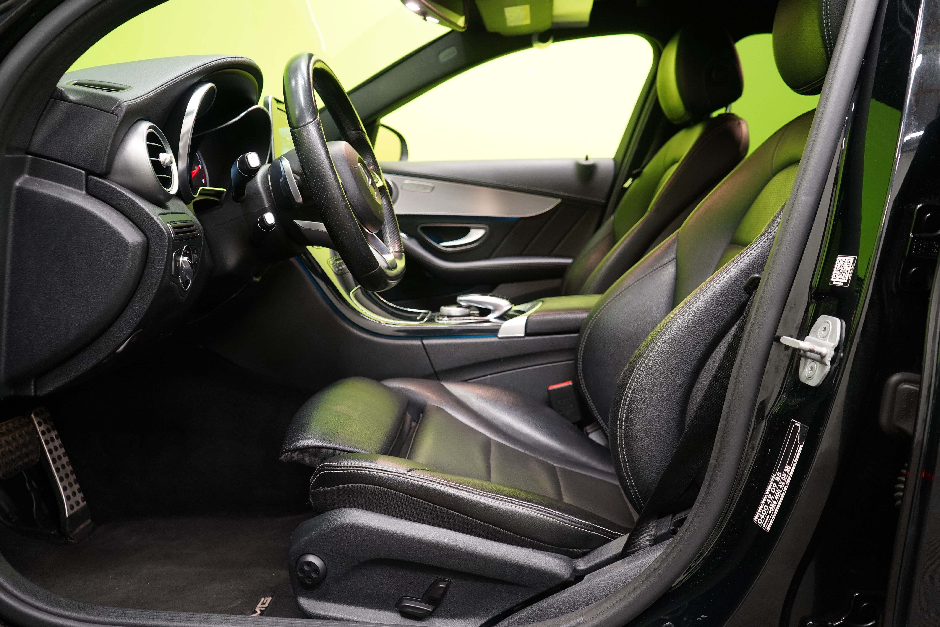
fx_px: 783
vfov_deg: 43.6
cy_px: 314
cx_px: 470
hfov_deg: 61.9
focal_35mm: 30
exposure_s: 1/20
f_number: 5
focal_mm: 30
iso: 1250
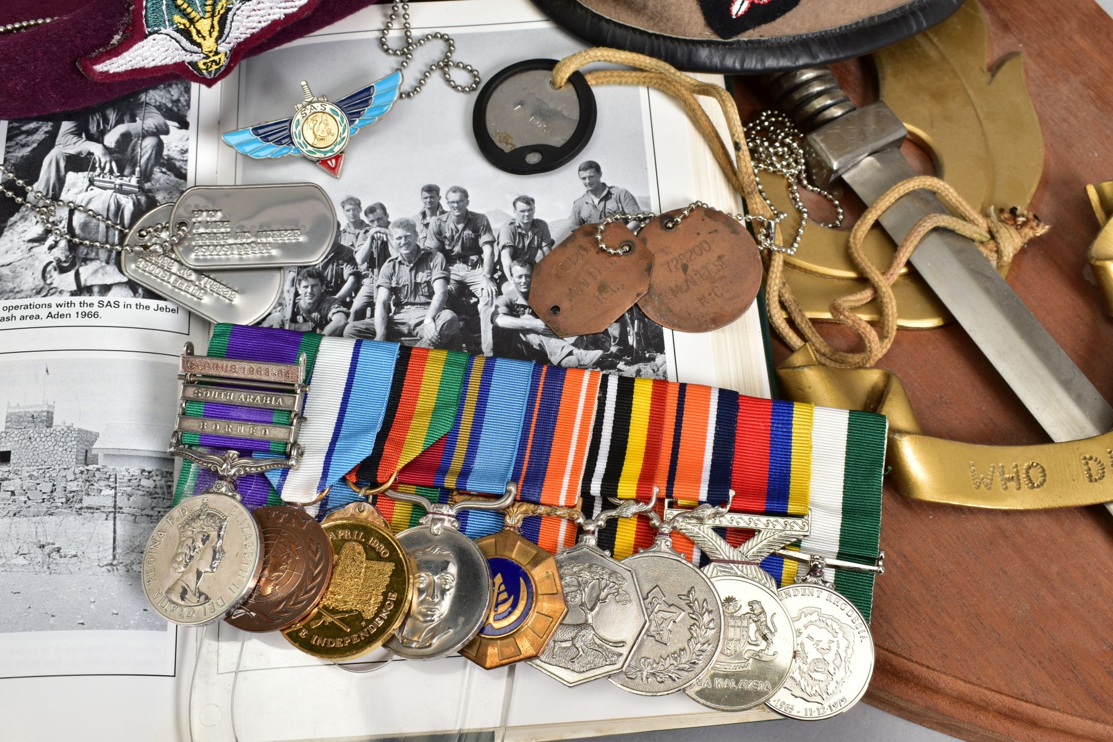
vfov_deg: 31.9
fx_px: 1298
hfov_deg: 46.4
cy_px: 371
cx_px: 556
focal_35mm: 42
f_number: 11
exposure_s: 1/100
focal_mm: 28
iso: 100
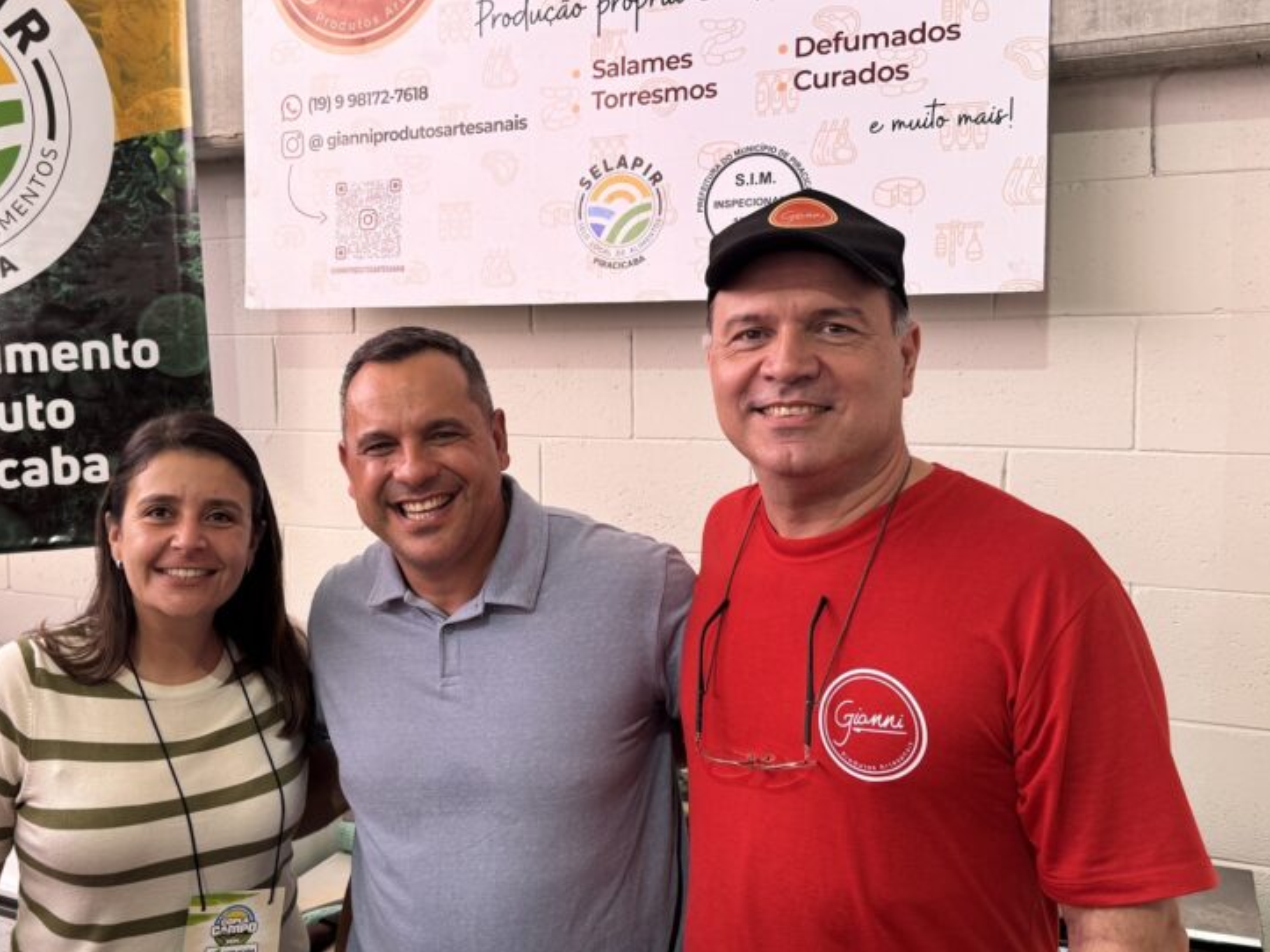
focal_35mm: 34
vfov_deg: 41.7
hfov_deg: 53.5
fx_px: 1247
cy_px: 420
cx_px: 495
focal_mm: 6.76
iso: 125
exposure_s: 1/121
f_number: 1.78
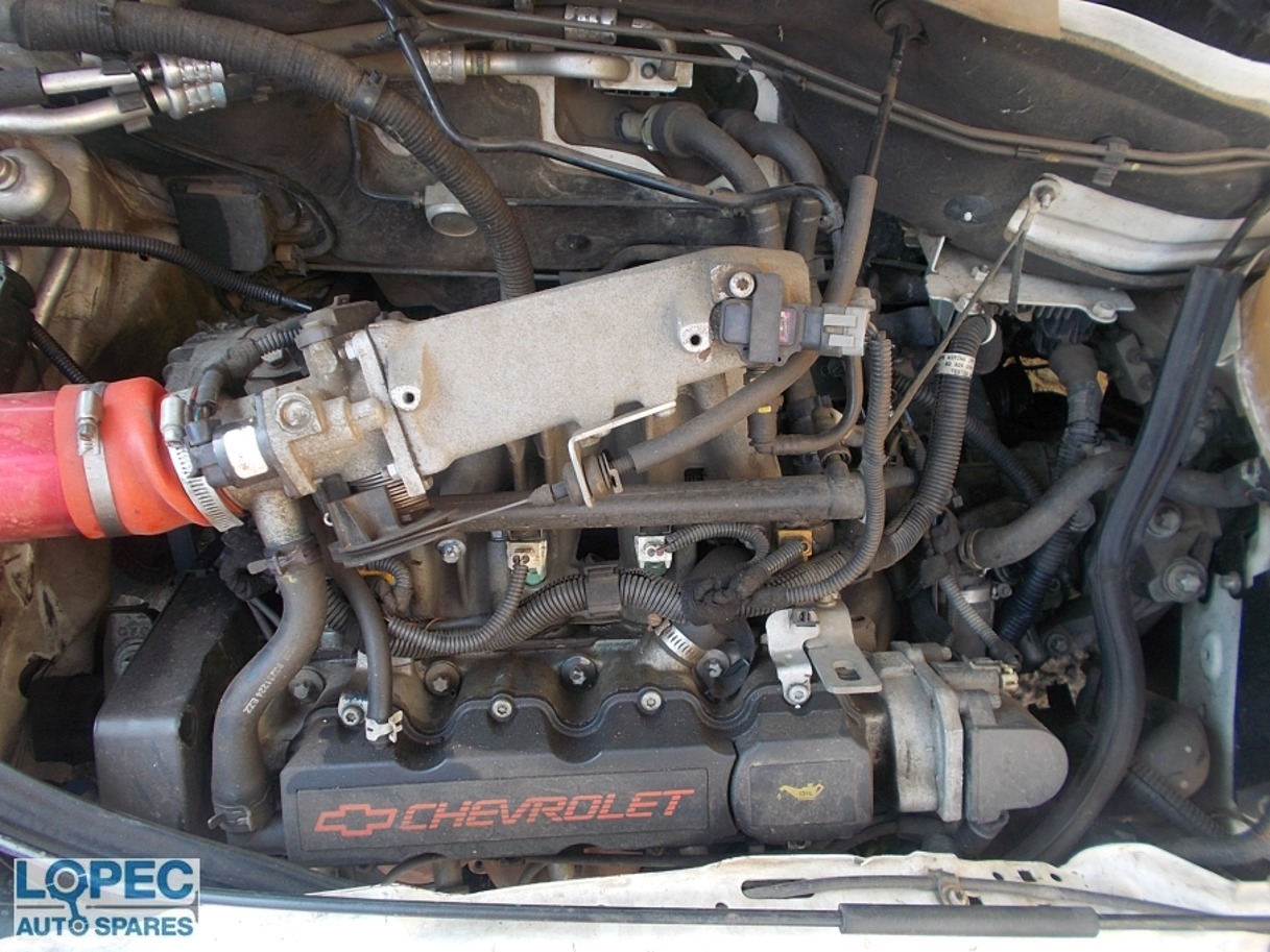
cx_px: 635
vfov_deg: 53.1
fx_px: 954
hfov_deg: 67.3
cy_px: 476
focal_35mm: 26
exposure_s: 1/50
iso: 80
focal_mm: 4.6
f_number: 3.2
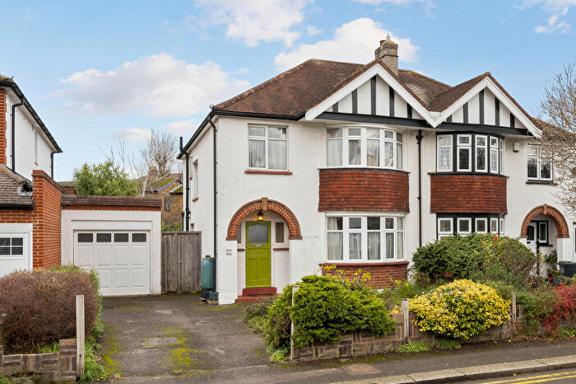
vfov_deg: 58.3
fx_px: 344
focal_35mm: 22
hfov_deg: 79.9
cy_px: 192
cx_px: 288
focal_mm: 21.5
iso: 320
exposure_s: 1/80
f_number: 8
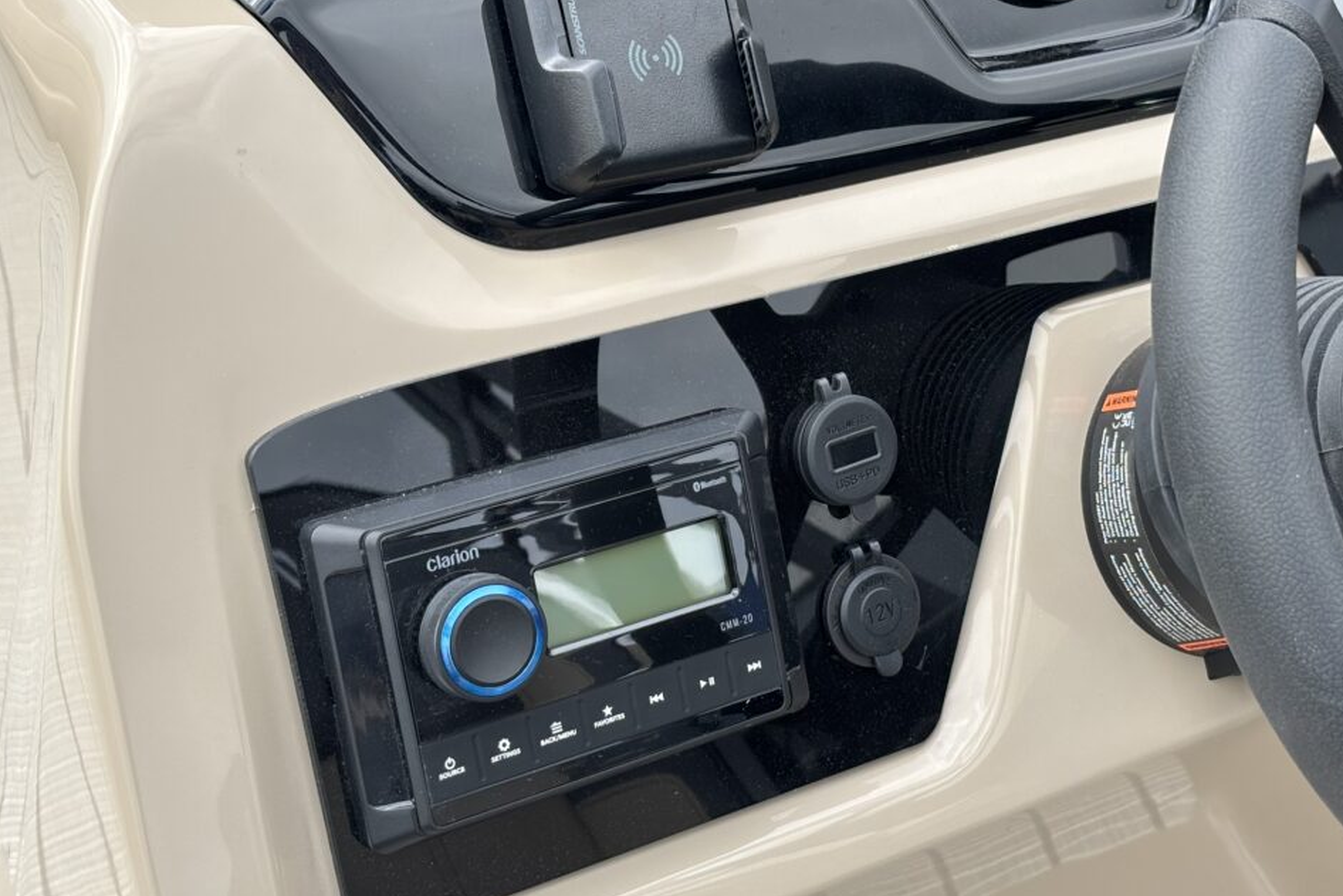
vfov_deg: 22.3
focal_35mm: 61
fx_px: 2276
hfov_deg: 32.9
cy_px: 403
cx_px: 725
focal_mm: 5.96
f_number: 1.6
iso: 32
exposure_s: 1/684
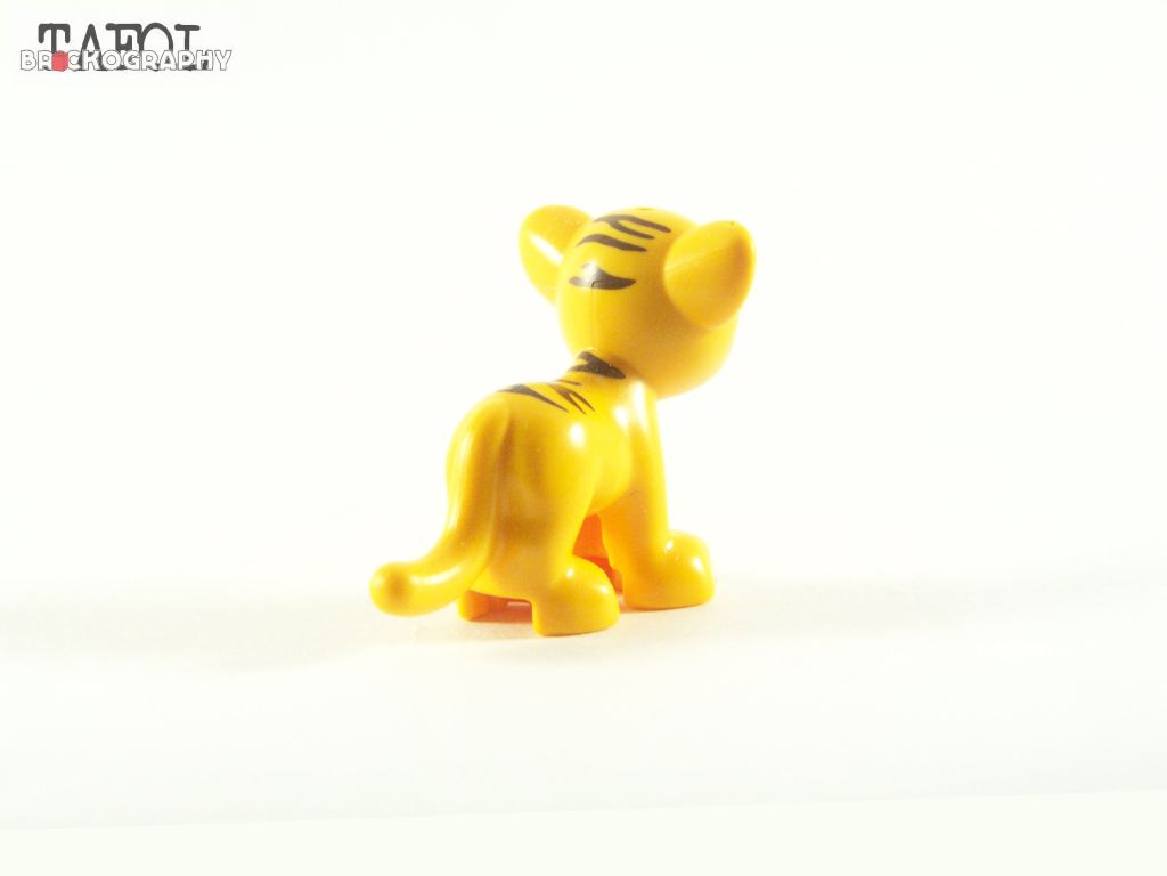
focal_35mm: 94
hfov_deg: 20.9
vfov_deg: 15.7
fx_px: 3169
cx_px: 584
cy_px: 438
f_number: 4
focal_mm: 15.6
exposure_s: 1/60
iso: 400
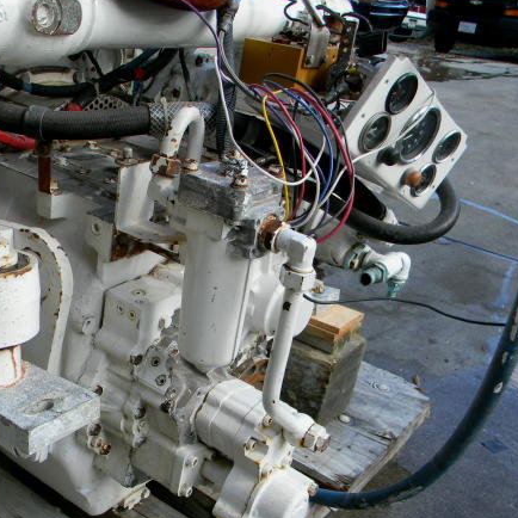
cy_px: 316
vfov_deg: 39.8
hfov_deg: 39.4
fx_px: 711
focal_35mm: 42
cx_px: 159
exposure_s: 1/242
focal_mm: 5
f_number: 3.5
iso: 80
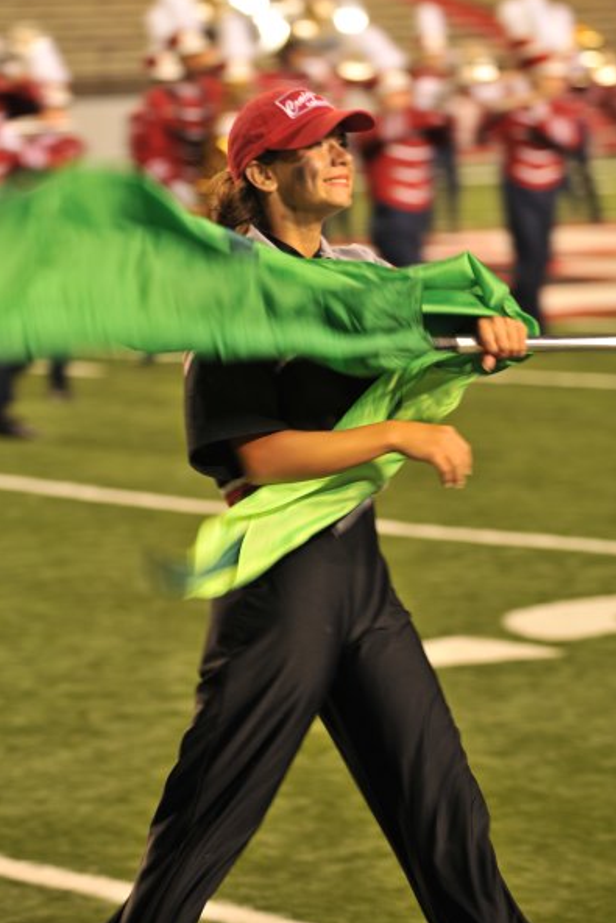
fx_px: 4283
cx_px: 308
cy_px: 460
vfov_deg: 12.3
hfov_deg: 8.2
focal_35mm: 167
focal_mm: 110
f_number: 2.8
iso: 280
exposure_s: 1/60
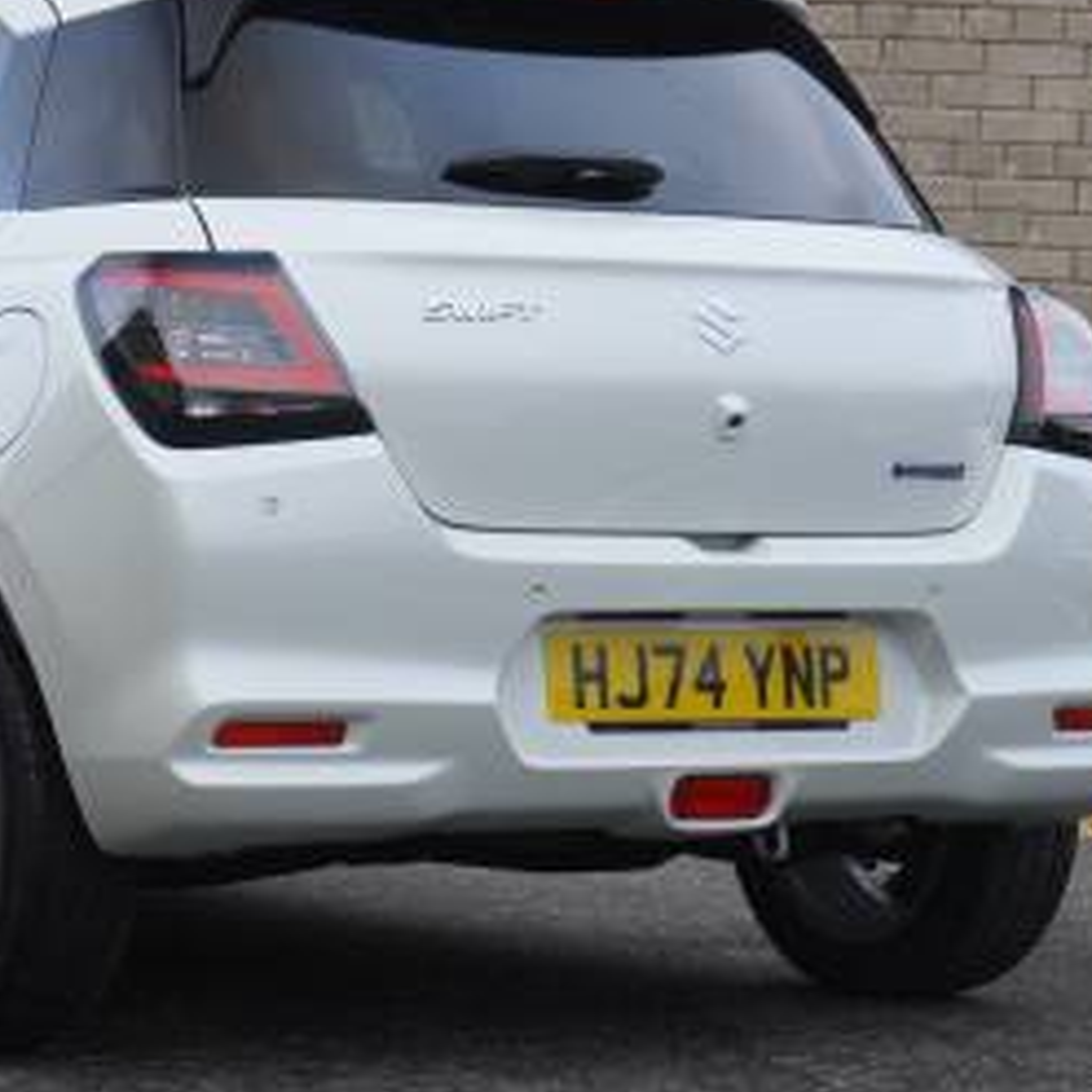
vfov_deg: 13.6
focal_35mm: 128
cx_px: 172
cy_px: 379
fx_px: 4572
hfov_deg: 13.5
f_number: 5.6
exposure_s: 1/160
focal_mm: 39
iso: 800
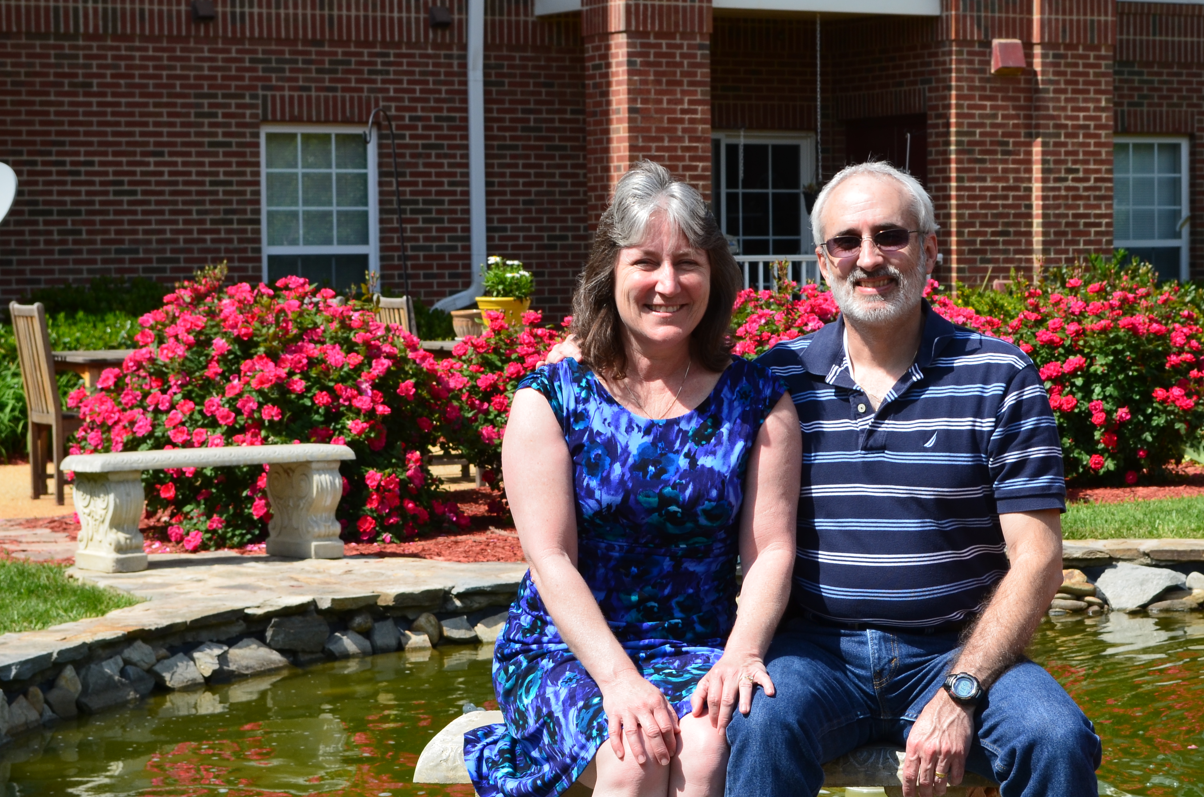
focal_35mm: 98
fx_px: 3271
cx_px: 837
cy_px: 451
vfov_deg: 13.9
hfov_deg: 20.8
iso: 200
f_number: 10
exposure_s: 1/250
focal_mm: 44
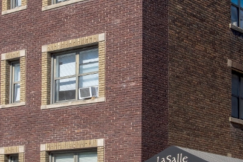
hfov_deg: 20.0
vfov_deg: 13.4
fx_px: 688
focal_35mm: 102
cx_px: 89
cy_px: 39
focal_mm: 40
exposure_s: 1/400
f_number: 10
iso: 200
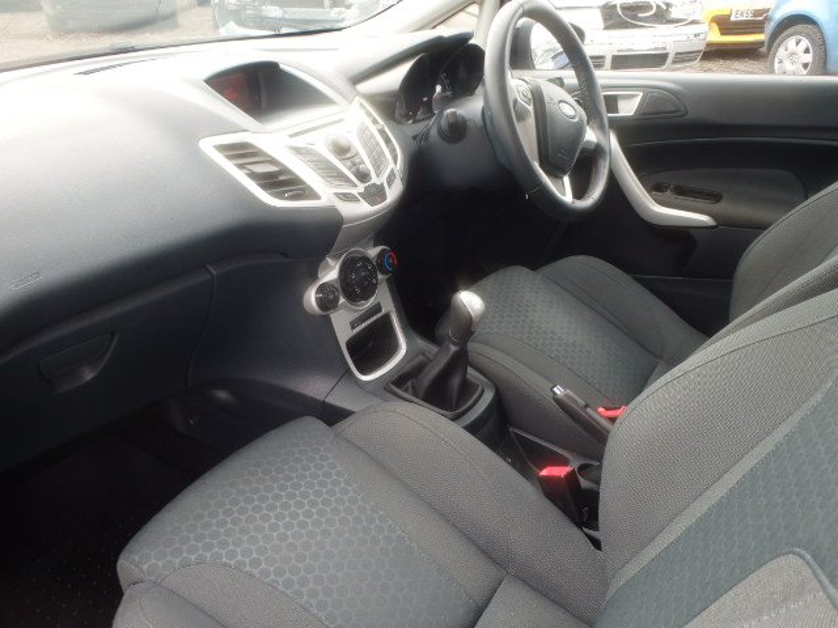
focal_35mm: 28
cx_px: 419
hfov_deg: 63.4
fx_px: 678
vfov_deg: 49.7
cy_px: 314
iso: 125
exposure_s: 1/60
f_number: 3.9
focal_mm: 5
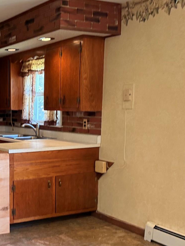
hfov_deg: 27.2
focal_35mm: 50
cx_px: -6
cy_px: 144
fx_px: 356
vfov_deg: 38.1
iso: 320
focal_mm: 6.76
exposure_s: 1/60
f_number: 1.78
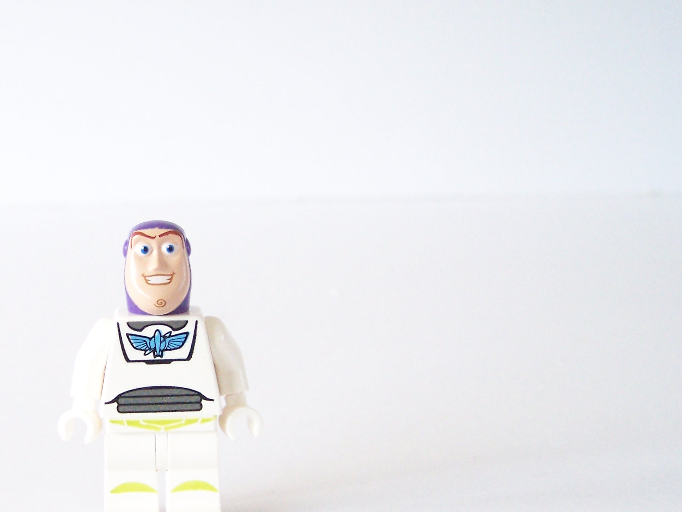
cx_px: 173
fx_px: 1182
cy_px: 312
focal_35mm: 60
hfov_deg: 31.6
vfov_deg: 24.4
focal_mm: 6.3
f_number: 3.2
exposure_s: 1/10
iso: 400
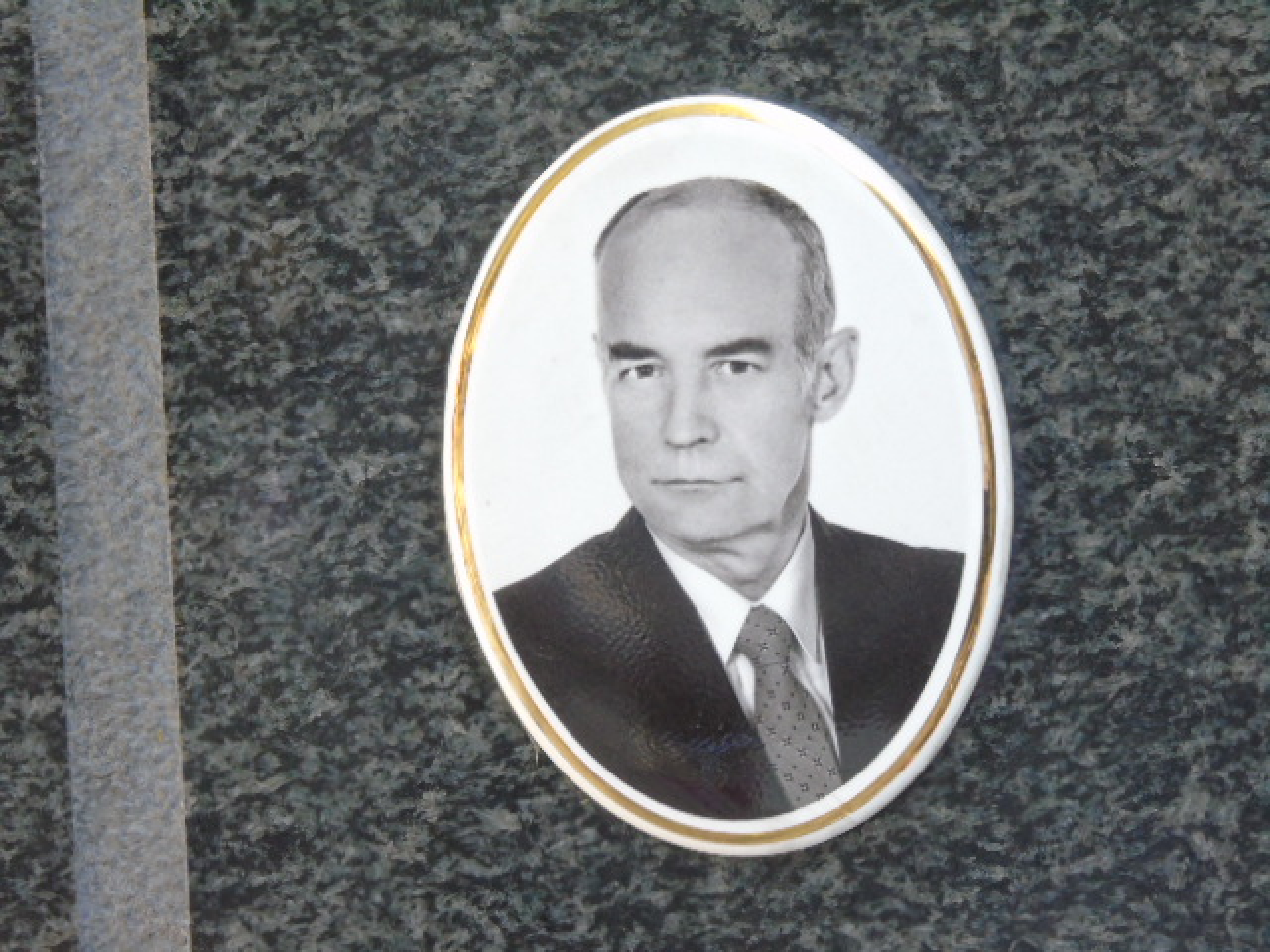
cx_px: 635
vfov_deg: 3.6
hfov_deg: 4.8
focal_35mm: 417
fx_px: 15299
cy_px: 476
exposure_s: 1/125
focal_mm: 74
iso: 500
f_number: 5.3
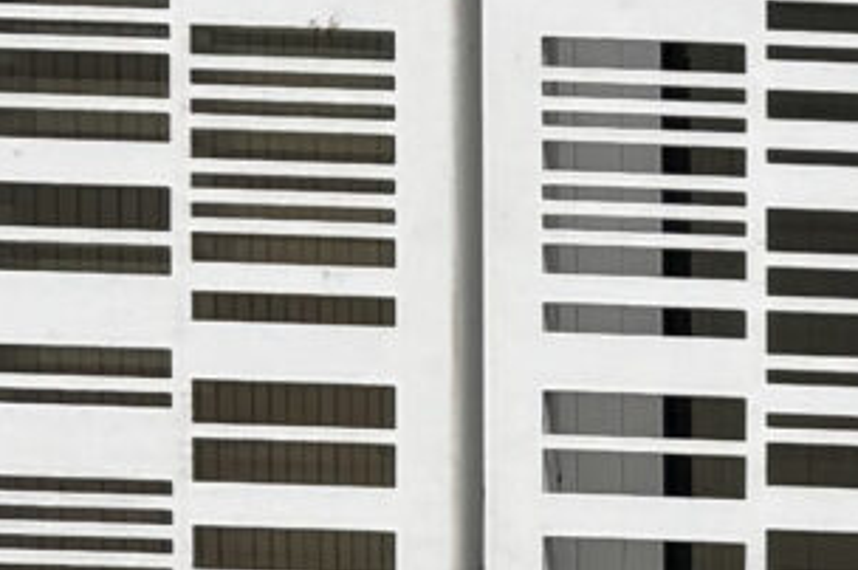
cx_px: 2001
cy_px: 776
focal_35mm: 228
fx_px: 5428
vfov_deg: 6.0
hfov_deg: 8.3
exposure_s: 1/112
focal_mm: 5.96
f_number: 1.6
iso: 32
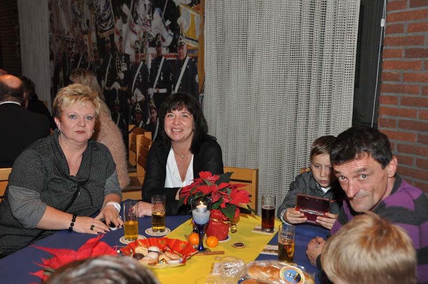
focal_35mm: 42
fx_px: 499
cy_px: 142
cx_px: 214
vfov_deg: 31.8
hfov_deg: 46.5
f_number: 4
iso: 800
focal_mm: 28
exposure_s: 1/60
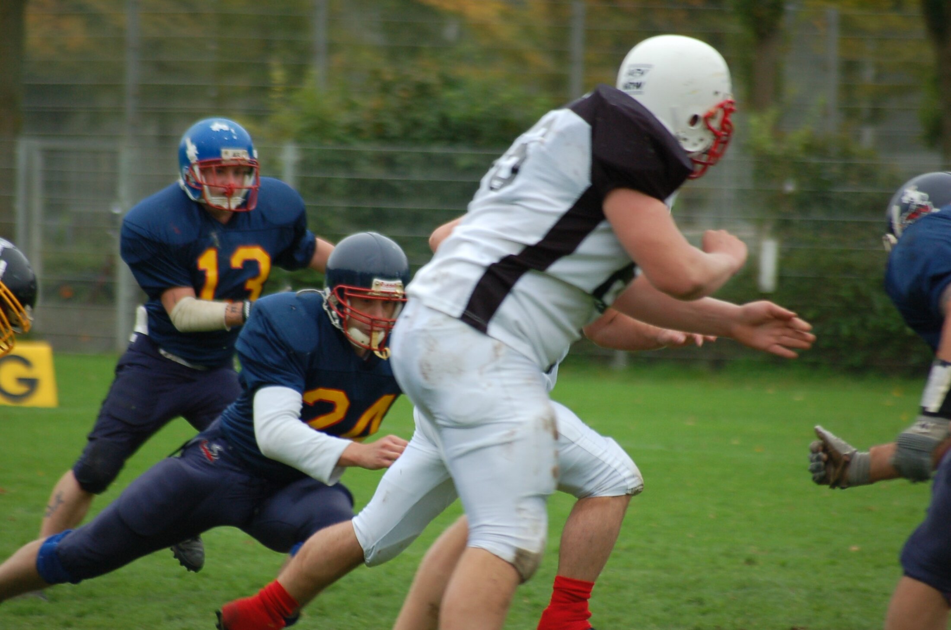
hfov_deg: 5.1
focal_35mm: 405
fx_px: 10679
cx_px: 476
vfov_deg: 3.4
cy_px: 315
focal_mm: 270
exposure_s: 1/500
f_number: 5.6
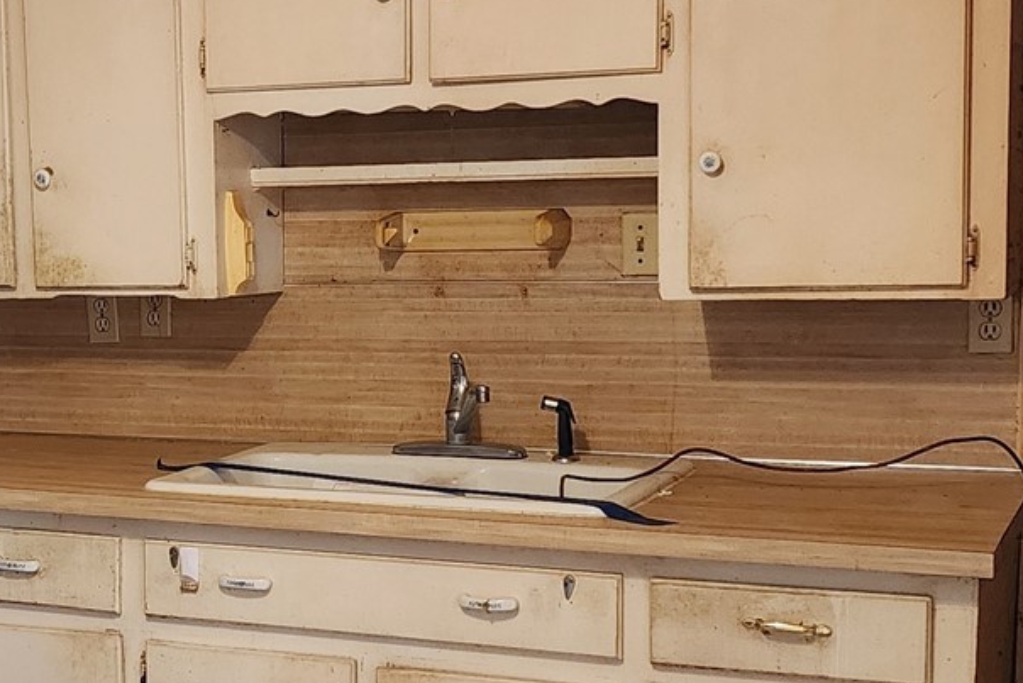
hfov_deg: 25.9
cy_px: 422
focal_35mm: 76
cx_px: 139
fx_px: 2160
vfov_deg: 17.9
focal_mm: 6.4
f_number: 1.8
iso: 800
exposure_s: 1/60
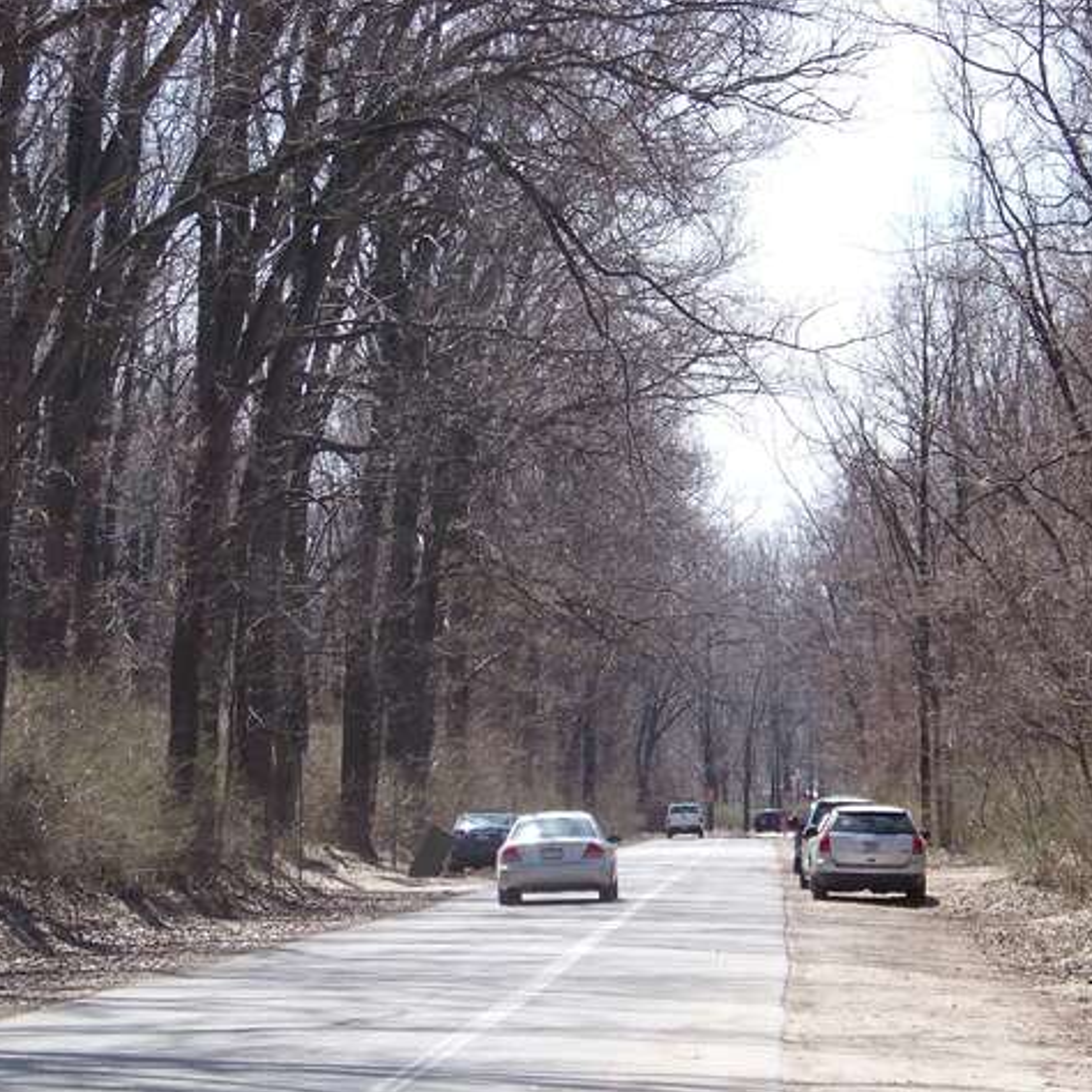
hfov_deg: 11.1
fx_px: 5639
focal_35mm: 158
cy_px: 645
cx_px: 654
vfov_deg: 11.1
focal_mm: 17.6
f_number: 3.2
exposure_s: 1/640
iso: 64
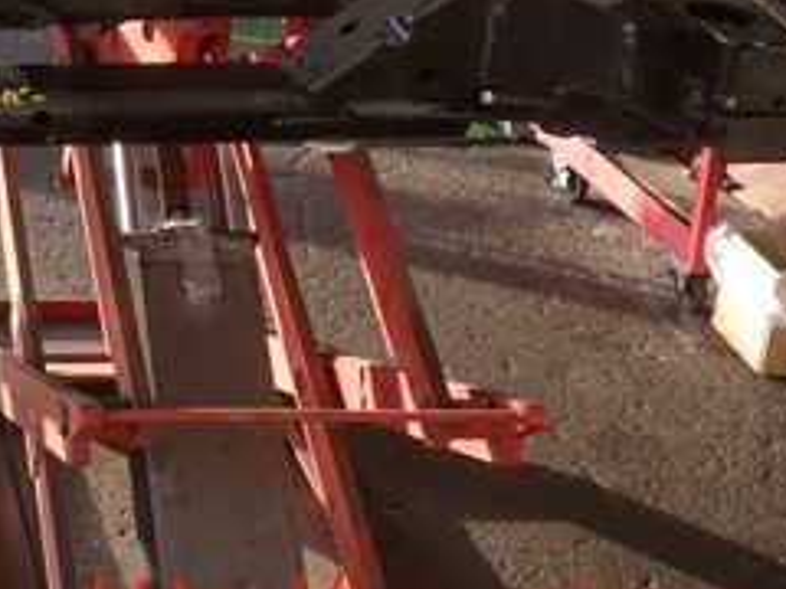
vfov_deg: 18.7
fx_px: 1703
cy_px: -85
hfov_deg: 23.8
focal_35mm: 75
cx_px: -151
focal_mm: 5.4
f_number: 3.2
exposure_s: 1/100
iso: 100
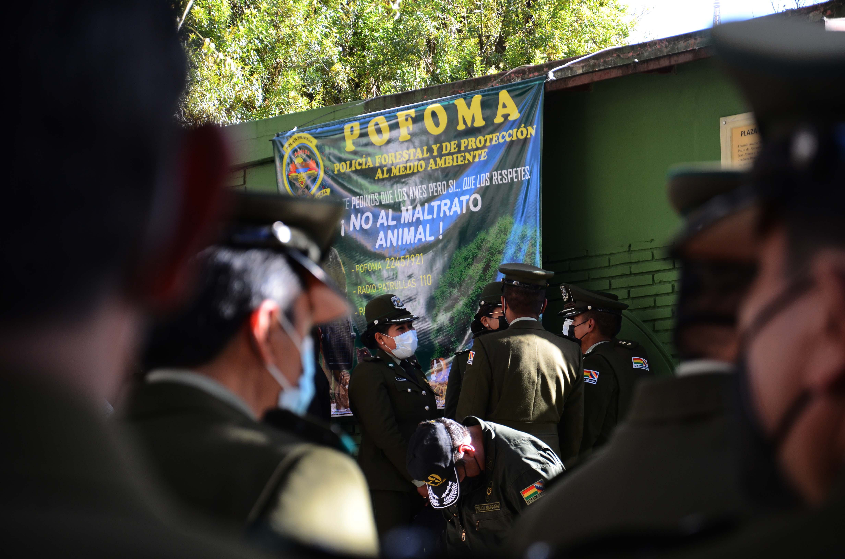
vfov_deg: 13.0
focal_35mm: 105
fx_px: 2459
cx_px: 422
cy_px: 280
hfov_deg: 19.5
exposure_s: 1/160
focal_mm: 70
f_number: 5.3
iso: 500
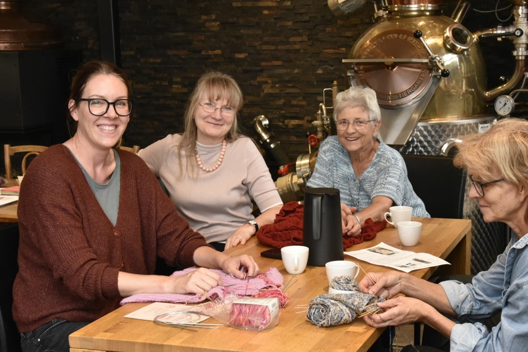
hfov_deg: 31.3
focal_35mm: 64
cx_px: 316
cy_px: 222
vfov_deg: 21.2
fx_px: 939
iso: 3200
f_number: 10
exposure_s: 1/100
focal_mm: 48
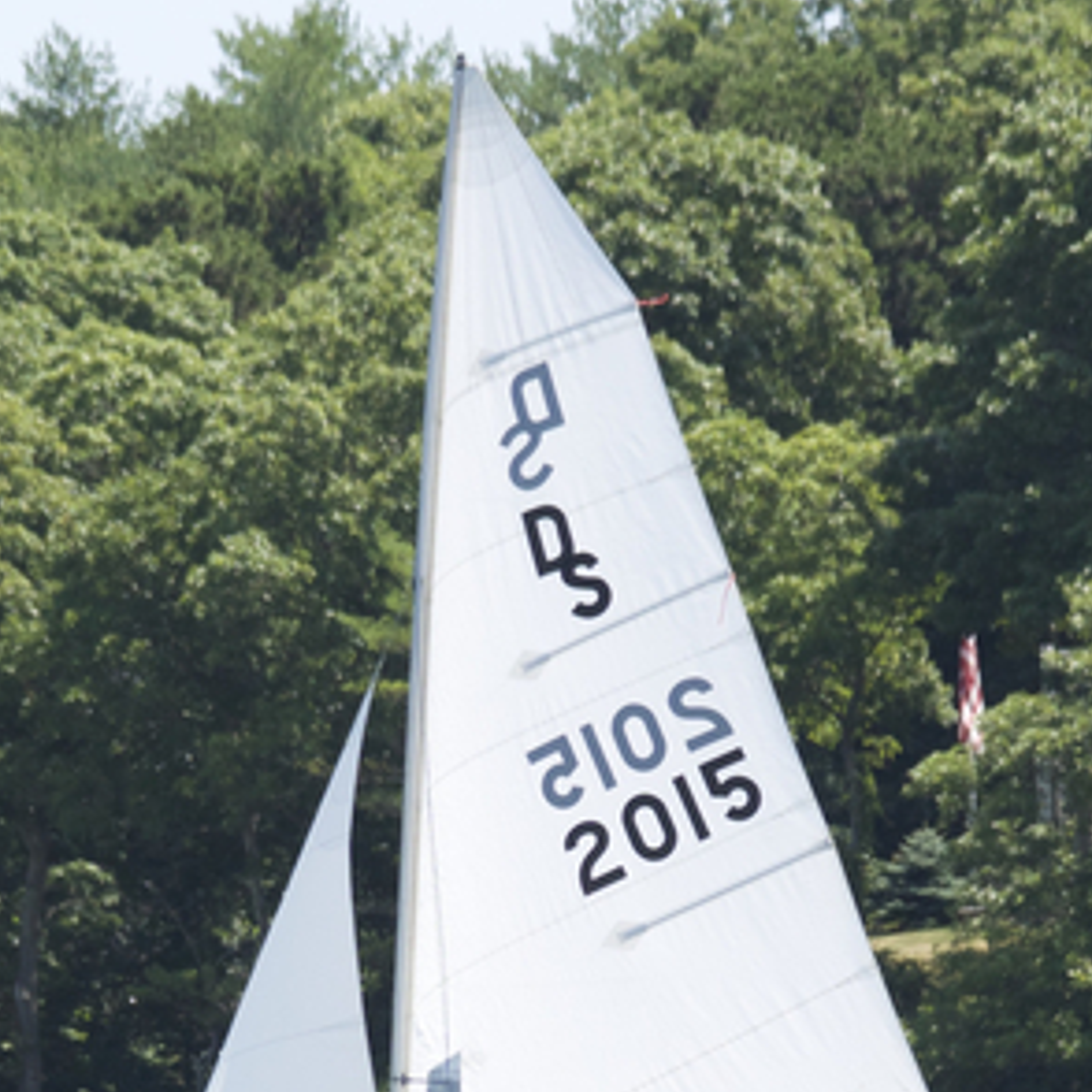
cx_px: 412
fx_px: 28659
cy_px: 1164
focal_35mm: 803
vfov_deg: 2.2
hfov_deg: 2.2
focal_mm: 100.6
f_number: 4.8
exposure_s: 1/640
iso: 160
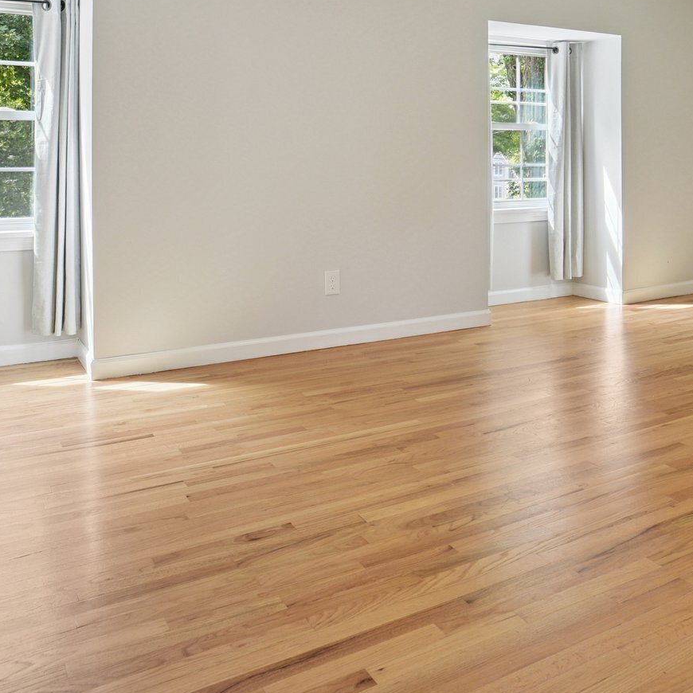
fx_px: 770
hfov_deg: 47.2
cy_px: 163
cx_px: 495
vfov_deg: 46.5
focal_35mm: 34
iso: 400
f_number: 11
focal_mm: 17
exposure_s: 1/25
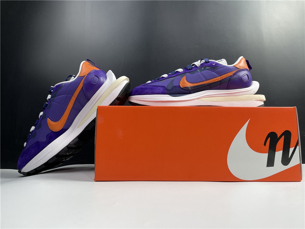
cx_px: 152
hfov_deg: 67.3
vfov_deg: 53.1
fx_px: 229
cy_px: 114
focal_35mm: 26
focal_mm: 4.2
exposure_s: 1/100
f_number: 1.6
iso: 64
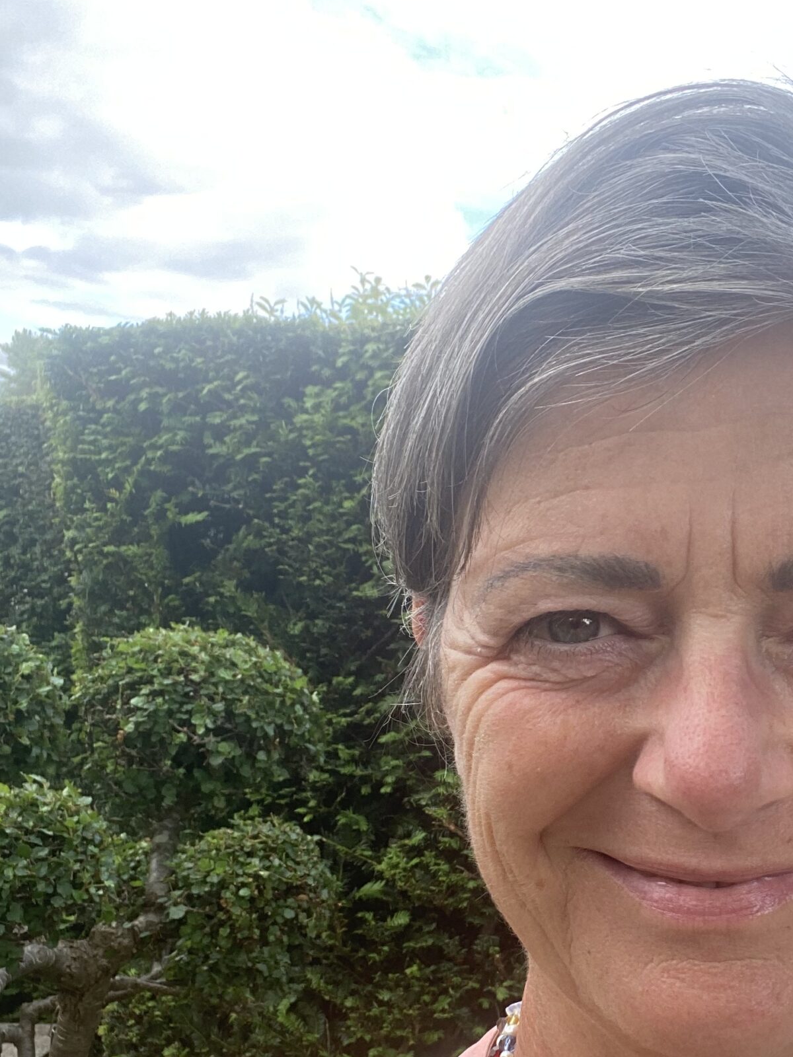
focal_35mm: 48
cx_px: 592
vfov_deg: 39.2
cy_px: 698
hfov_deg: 29.8
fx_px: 1466
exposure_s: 1/122
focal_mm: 2.71
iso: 25
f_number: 2.2
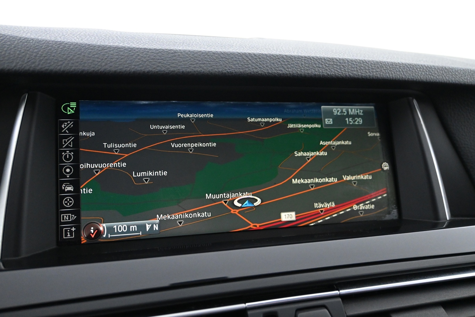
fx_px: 396
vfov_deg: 43.6
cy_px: 158
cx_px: 238
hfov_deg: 61.9
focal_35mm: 30
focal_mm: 20
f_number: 3.8
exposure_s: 1/25
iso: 3200
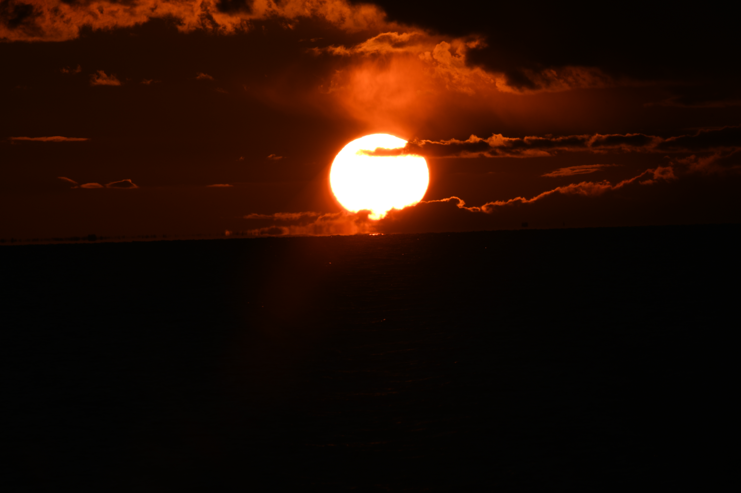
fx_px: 10285
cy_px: 246
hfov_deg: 4.1
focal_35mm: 500
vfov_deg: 2.7
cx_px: 370
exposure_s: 1/2500
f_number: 16
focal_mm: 500
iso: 100
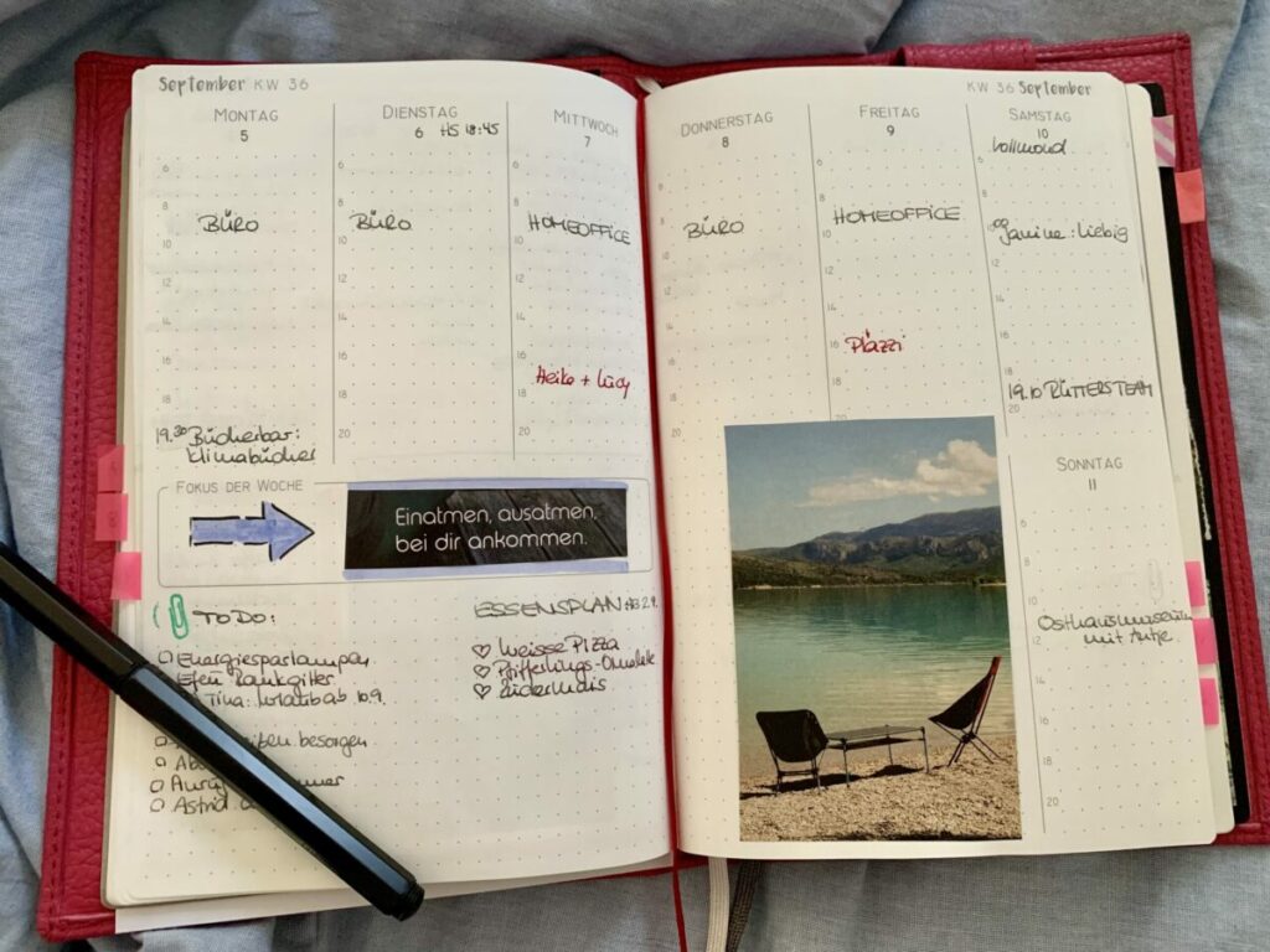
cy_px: 476
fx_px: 954
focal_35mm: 26
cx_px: 635
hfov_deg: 67.3
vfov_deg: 53.1
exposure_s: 1/60
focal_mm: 4.25
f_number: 1.8
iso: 320
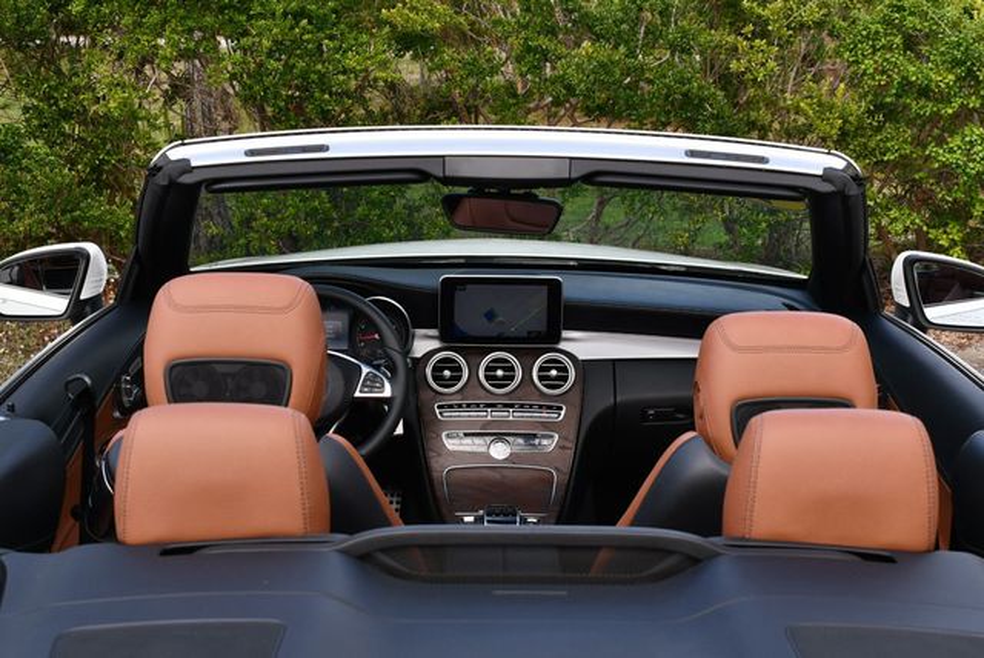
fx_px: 1587
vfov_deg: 23.4
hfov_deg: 34.5
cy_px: 329
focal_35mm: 58
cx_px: 492
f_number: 7.1
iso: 200
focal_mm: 29
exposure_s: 1/250
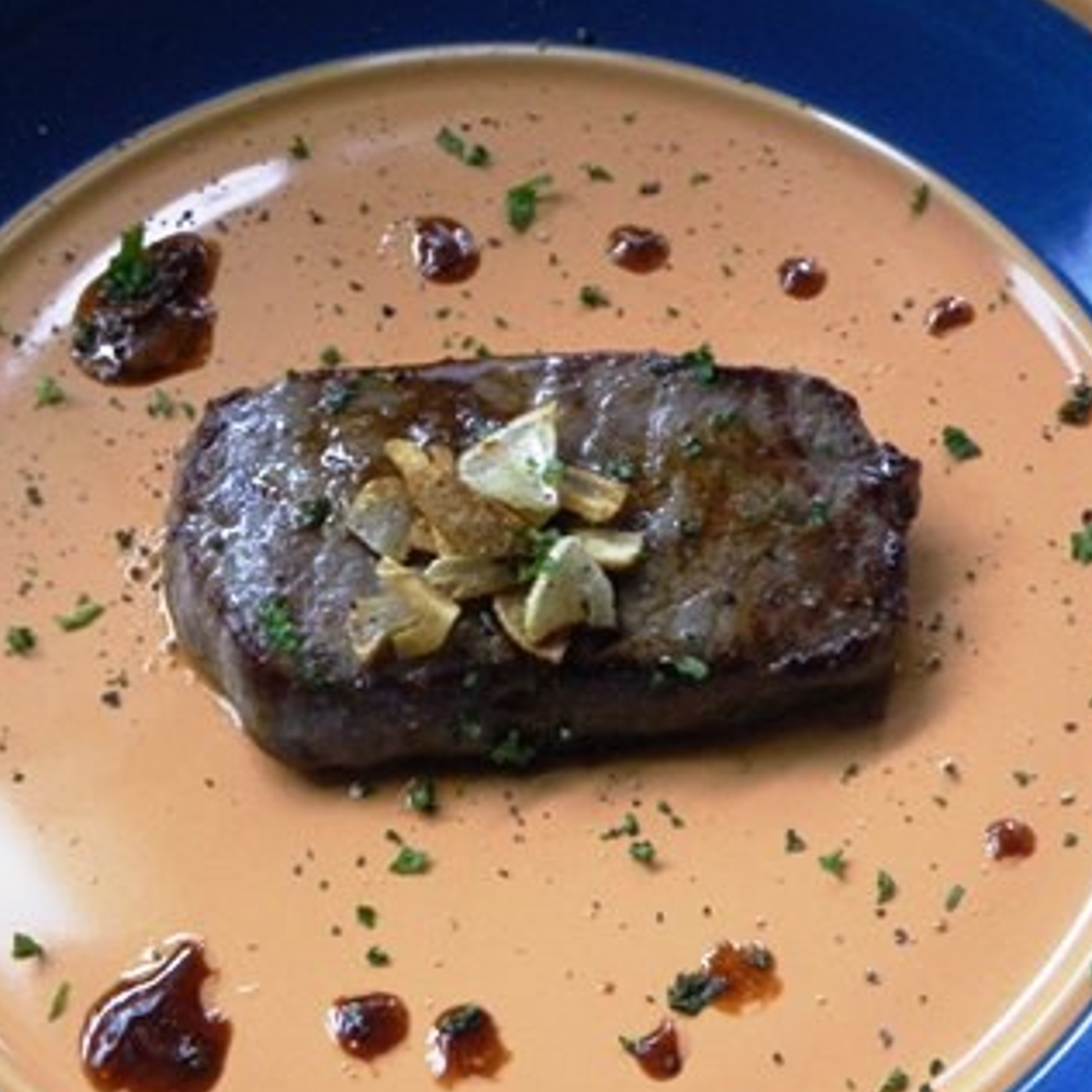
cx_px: 480
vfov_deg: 26.9
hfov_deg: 26.9
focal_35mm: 64
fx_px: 2284
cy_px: 553
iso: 500
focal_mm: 9.1
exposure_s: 1/60
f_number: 4.4
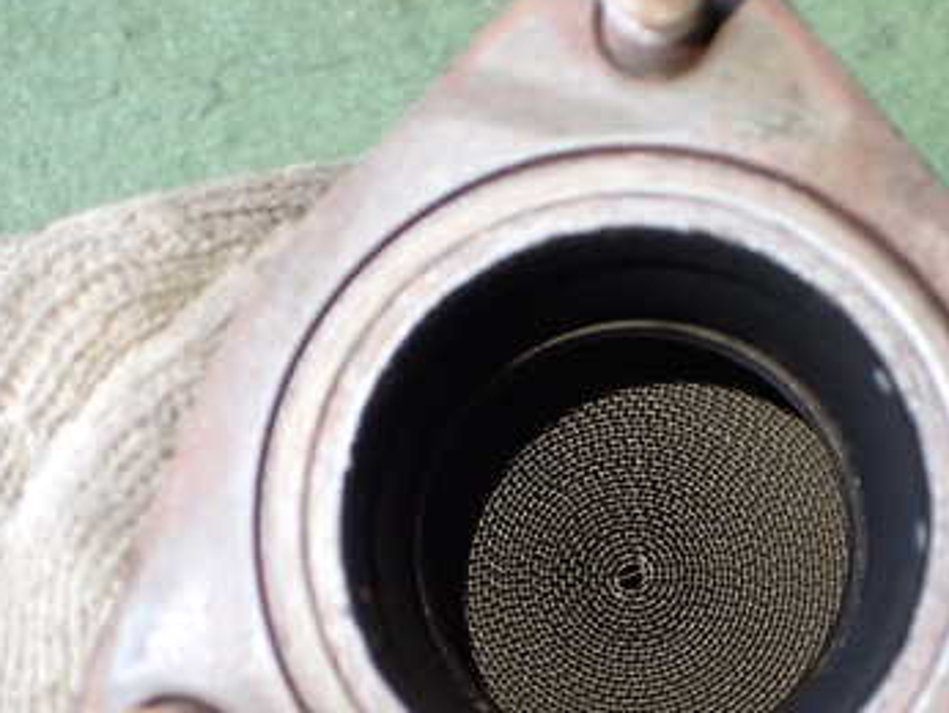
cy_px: 474
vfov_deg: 27.9
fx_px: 1427
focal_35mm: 52
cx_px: 634
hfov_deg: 36.4
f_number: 2.3
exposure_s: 1/100
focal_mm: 5.4
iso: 800
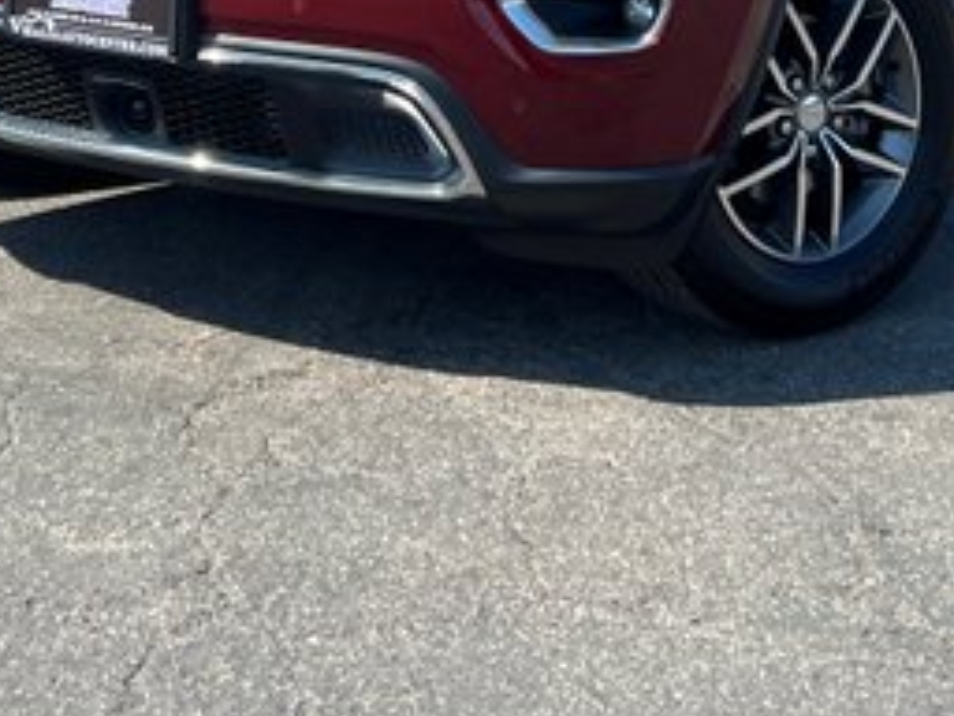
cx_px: 511
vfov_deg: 18.8
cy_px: -198
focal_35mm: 73
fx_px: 2012
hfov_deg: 26.7
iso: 50
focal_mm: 5.7
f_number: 1.5
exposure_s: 1/1724
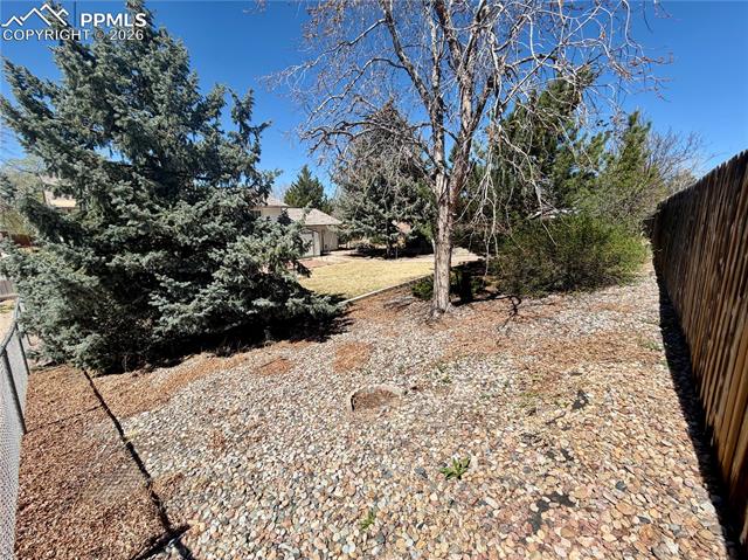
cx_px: 374
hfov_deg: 102.1
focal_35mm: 14
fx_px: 302
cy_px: 280
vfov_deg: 85.6
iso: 20
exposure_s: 1/770
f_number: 2.2
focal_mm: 2.22
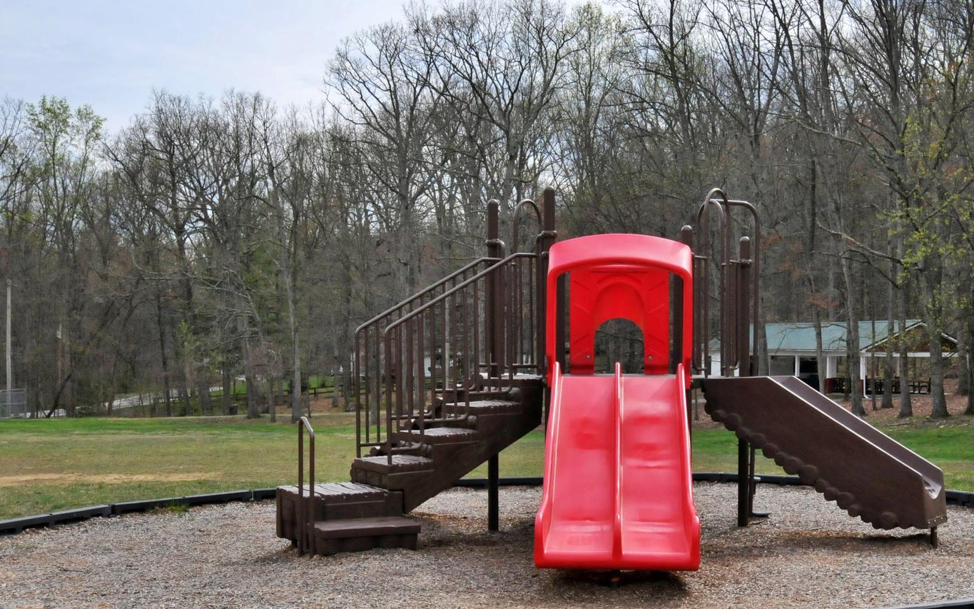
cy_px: 391
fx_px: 1460
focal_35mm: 55
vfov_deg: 23.5
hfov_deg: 36.7
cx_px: 609
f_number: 11
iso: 800
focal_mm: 24
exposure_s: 1/640
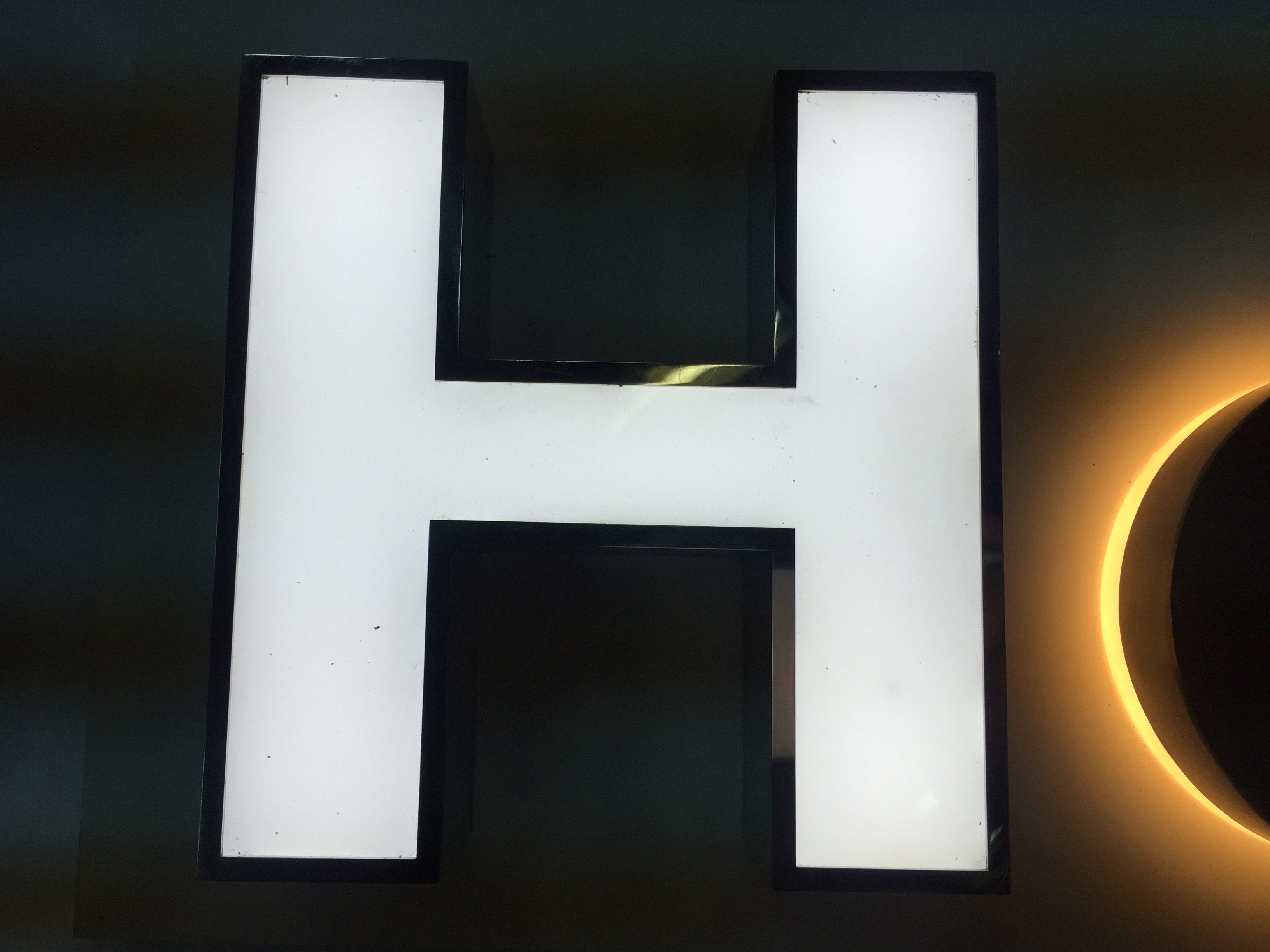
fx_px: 1064
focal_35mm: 29
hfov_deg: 61.7
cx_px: 635
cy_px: 476
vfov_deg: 48.2
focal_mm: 4.15
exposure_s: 1/299
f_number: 2.2
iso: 32
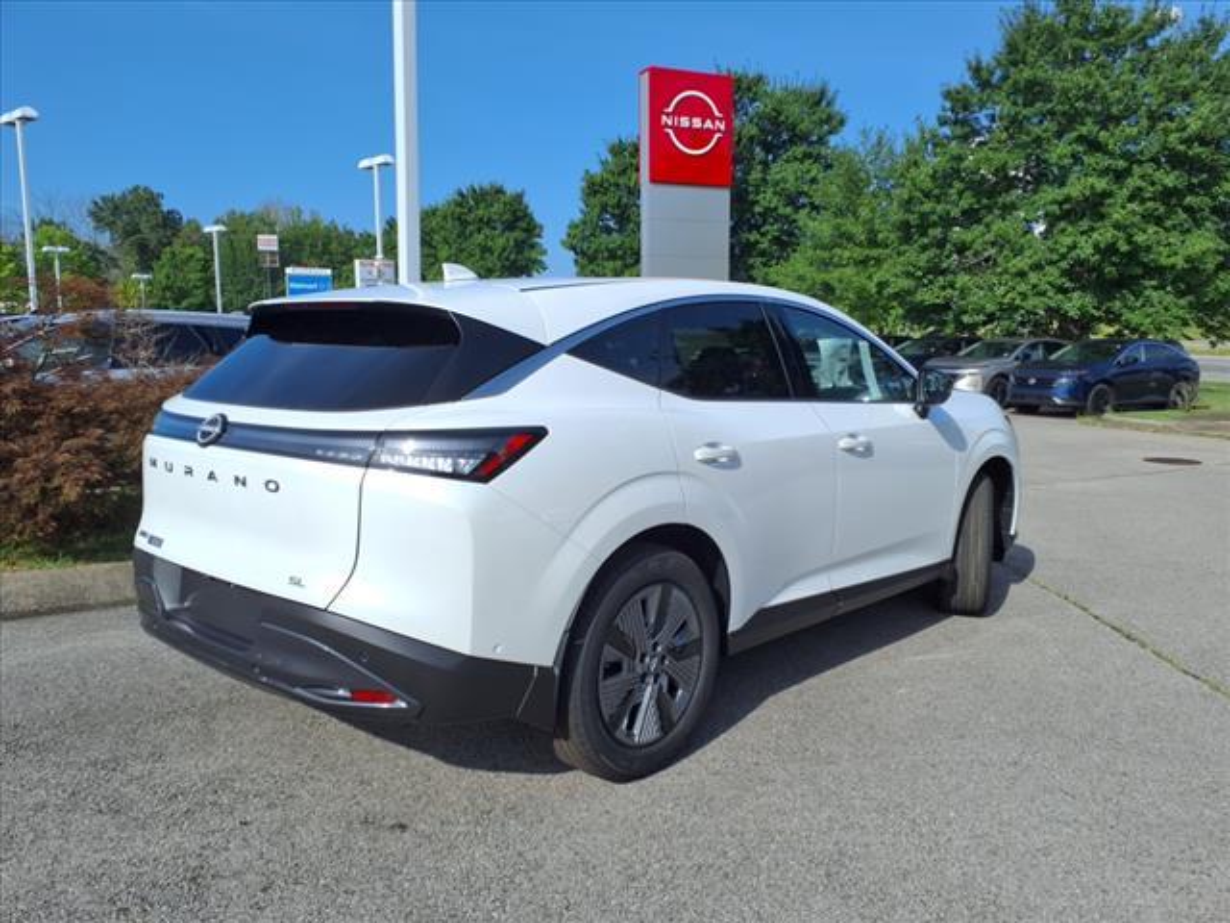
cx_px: 615
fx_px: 959
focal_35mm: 27
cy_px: 462
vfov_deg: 51.4
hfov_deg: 65.3
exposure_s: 1/2500
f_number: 1.9
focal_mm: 3.58
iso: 40
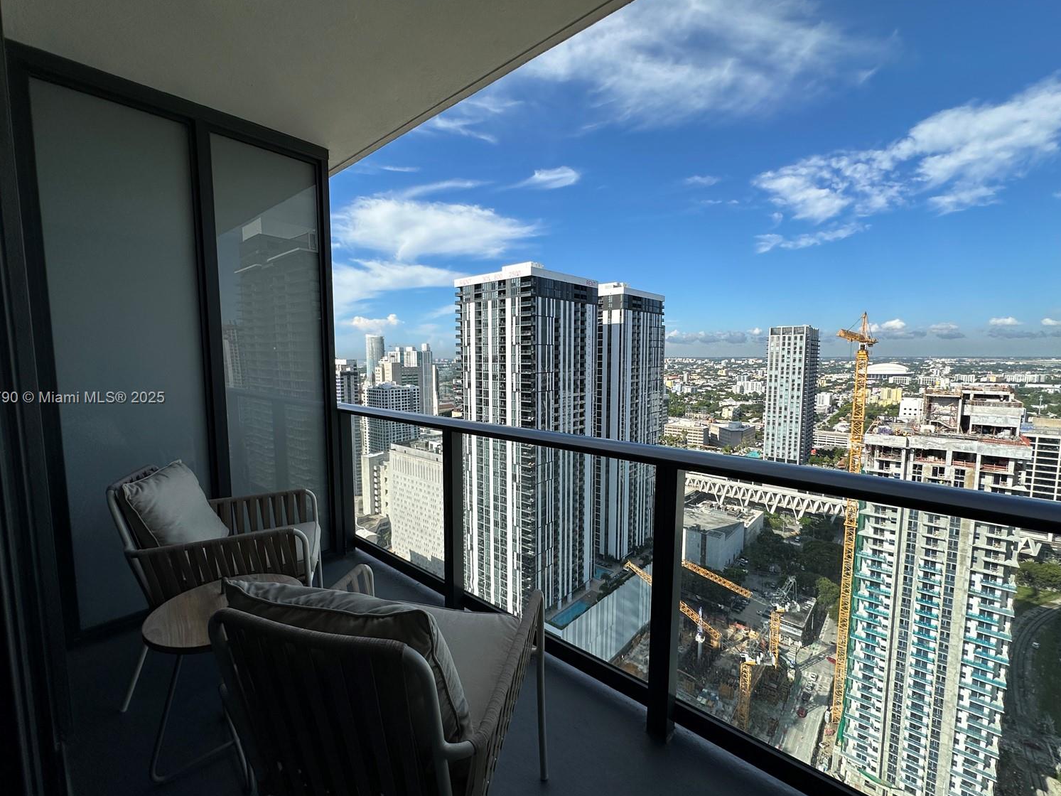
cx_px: 506
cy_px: 399
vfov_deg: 81.8
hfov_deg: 98.1
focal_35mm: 15
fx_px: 460
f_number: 2.2
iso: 50
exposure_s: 1/2681
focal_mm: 2.22
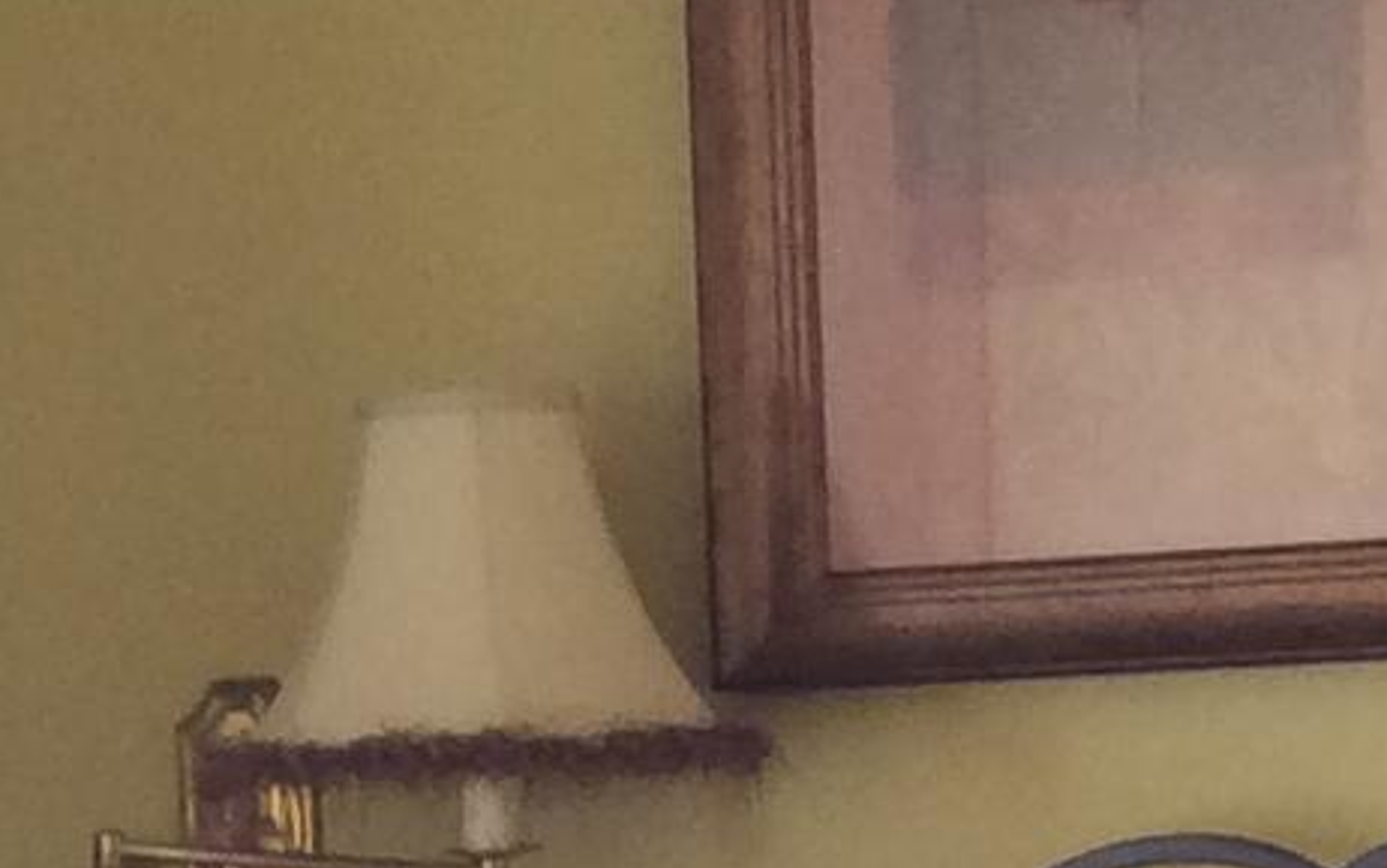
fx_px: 7411
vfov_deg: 6.5
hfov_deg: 10.6
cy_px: 1766
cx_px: 216
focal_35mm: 196
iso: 100
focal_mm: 3.3
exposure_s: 1/24
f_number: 2.4
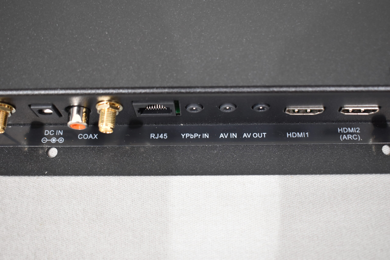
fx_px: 439
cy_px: 130
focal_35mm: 40
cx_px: 195
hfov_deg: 47.9
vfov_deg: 33.0
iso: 800
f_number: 5
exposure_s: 1/60
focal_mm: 27
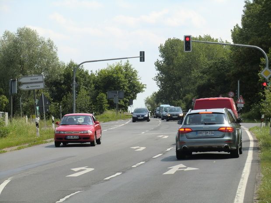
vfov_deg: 10.2
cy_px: 102
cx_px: 136
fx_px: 1135
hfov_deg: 13.6
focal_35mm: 145
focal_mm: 25.9
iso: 64
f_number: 4.6
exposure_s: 1/400
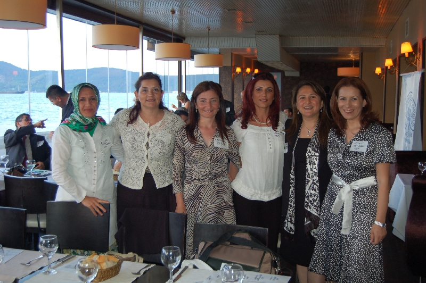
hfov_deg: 43.6
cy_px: 142
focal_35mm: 45
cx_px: 213
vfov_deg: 29.8
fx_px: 532
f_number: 4.2
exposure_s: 1/60
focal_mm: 30
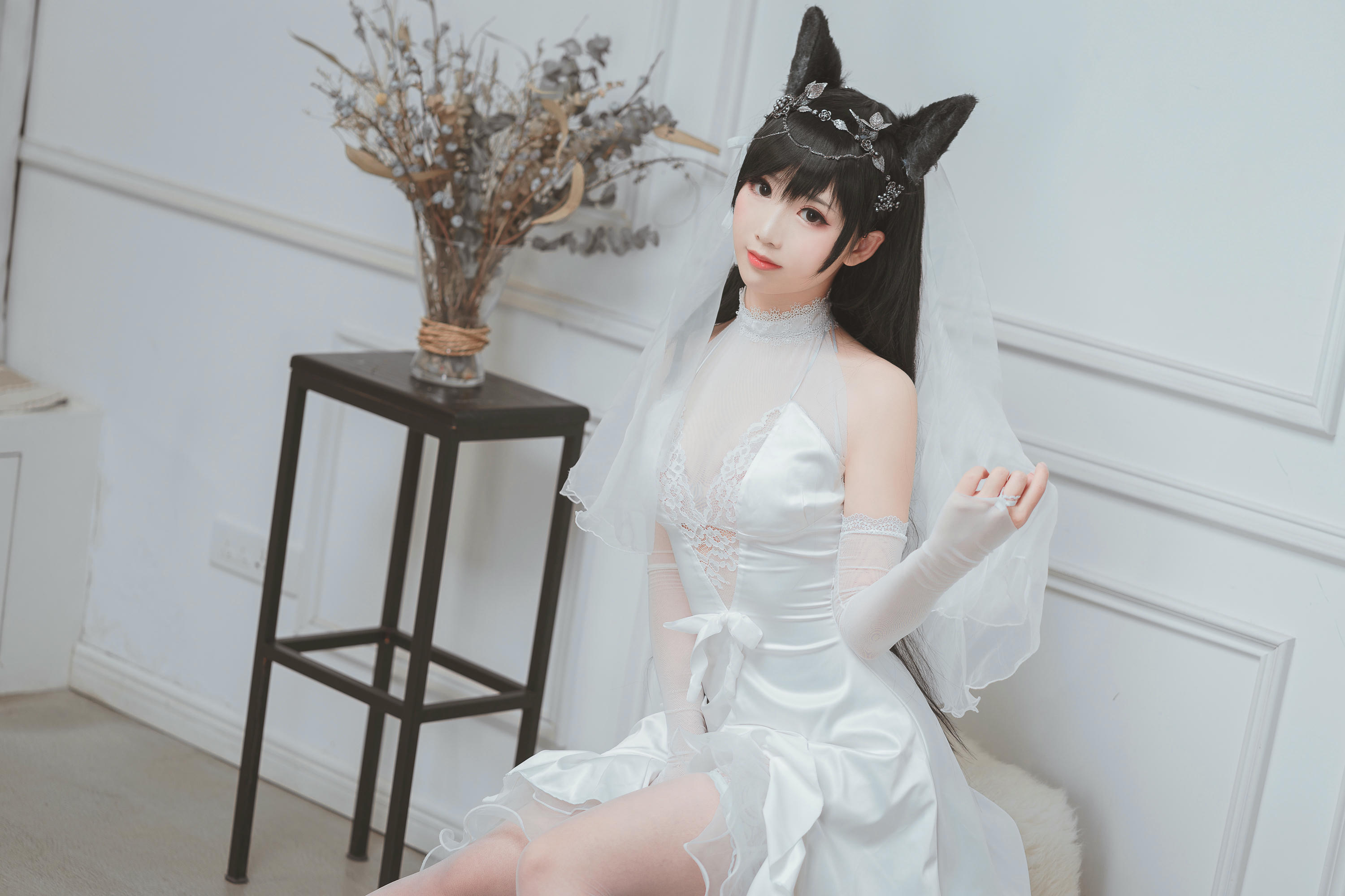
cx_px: 672
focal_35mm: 85
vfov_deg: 16.1
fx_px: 3175
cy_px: 448
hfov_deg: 23.9
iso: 100
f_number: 2.8
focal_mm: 85
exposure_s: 1/125
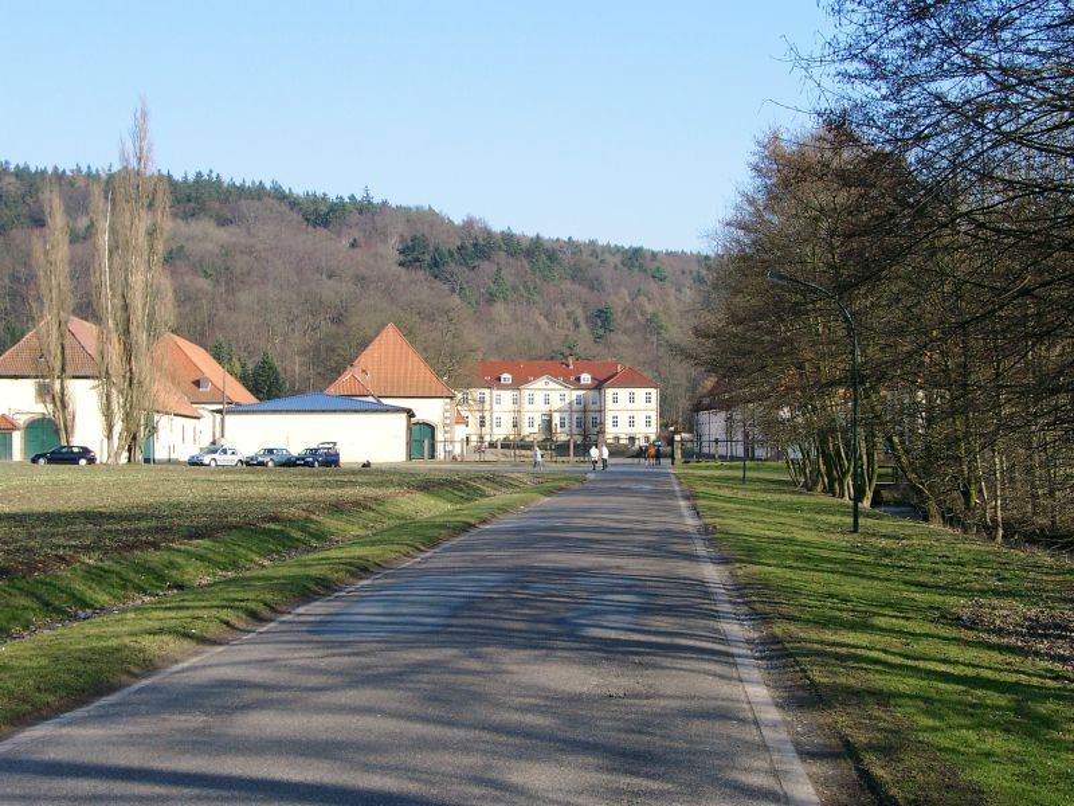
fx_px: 1644
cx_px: 537
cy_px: 403
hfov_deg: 36.2
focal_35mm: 53
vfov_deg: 27.5
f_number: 4
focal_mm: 11.05
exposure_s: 1/433
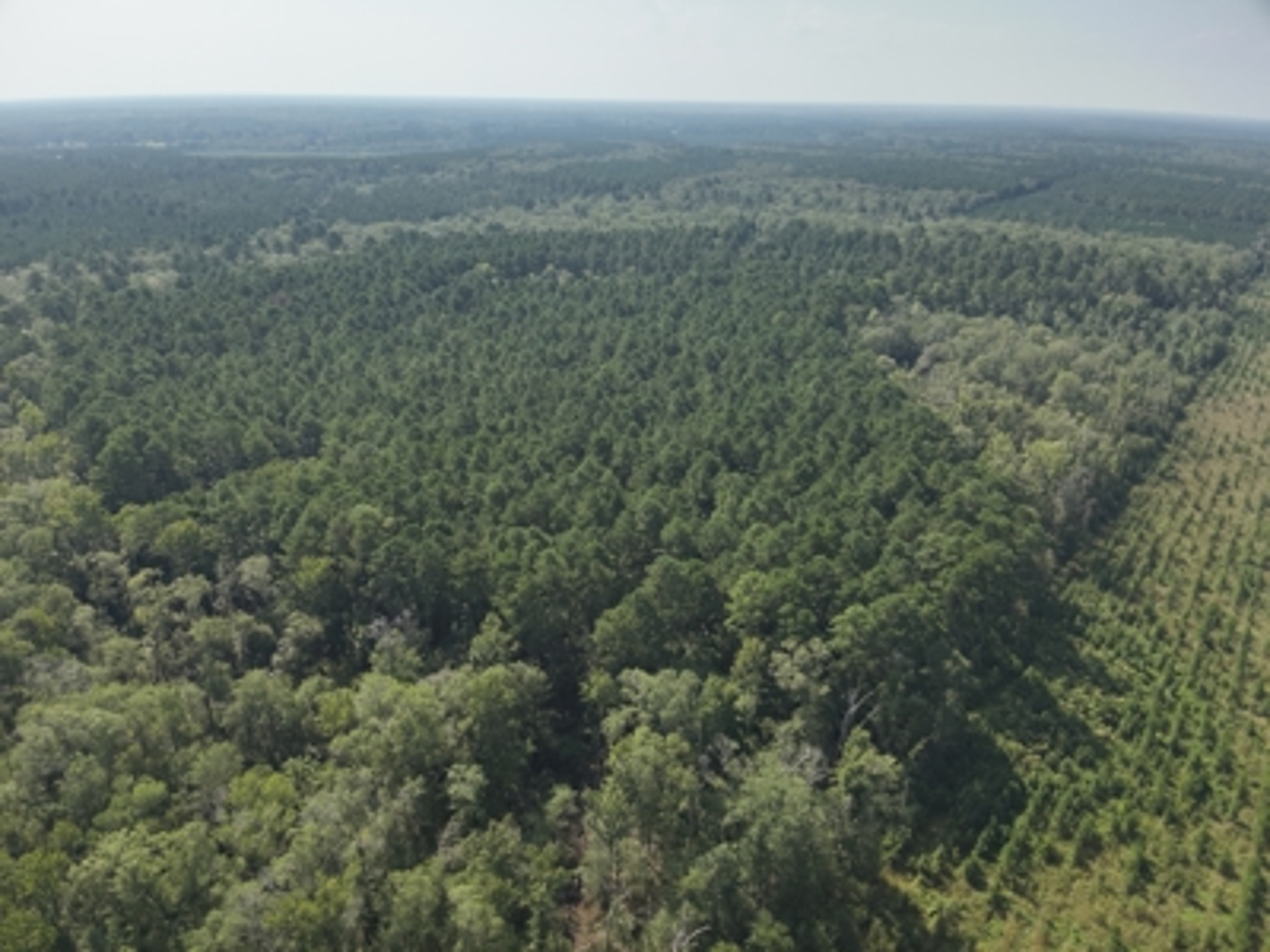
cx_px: 635
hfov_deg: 71.6
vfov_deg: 56.8
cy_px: 476
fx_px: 881
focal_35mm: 24
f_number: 2.8
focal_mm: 4.4
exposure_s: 1/1250
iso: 100
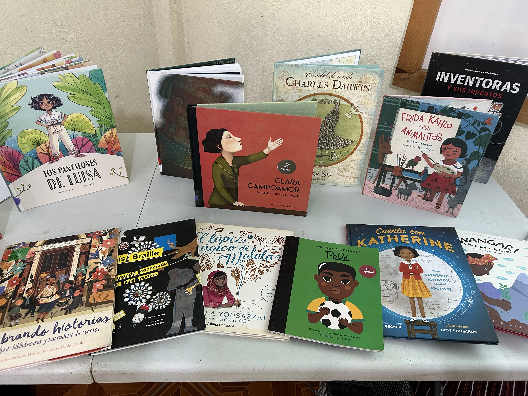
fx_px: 397
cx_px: 264
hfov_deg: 67.3
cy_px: 198
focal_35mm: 26
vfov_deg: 53.1
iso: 160
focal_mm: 5.7
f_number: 1.5
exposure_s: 1/60
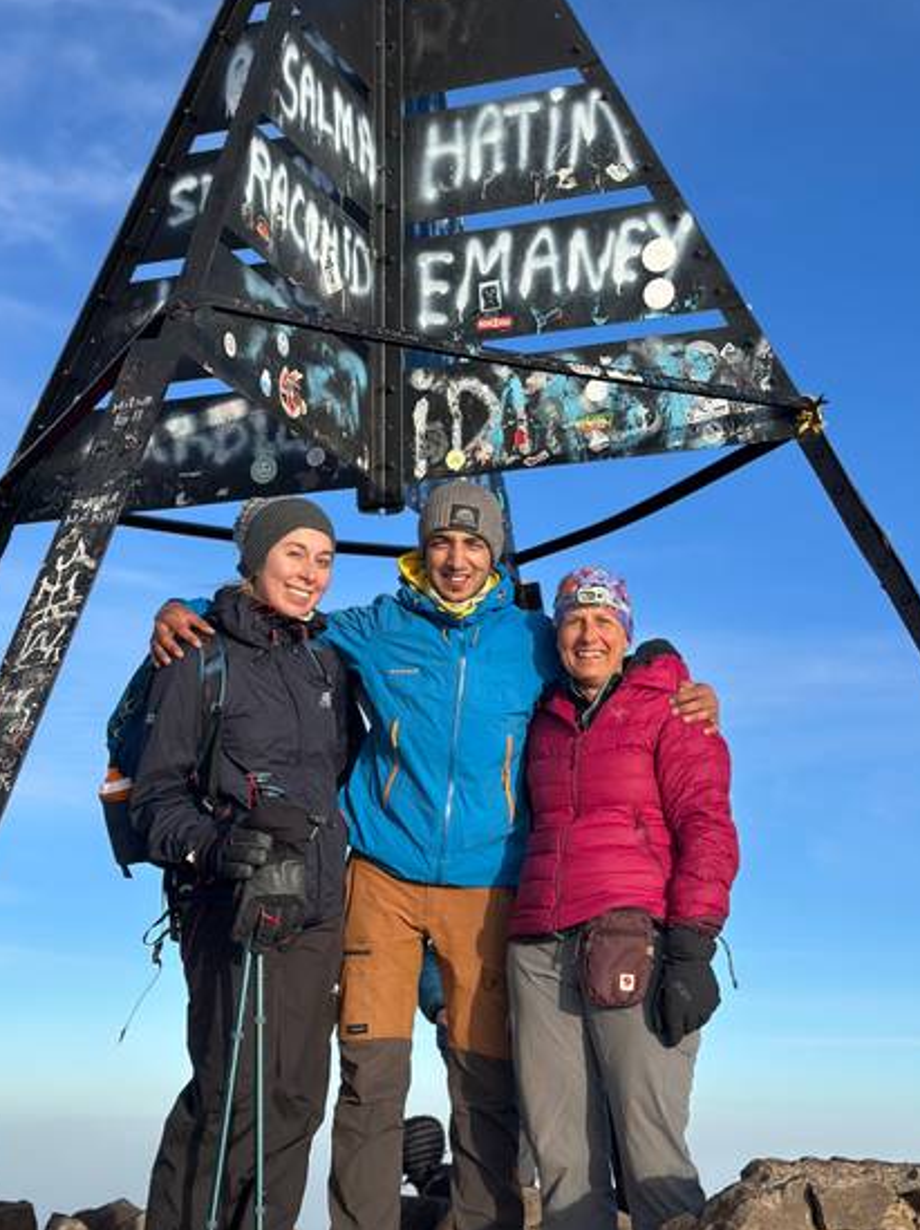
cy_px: 630
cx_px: 484
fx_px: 1987
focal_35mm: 56
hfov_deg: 26.1
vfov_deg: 34.4
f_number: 1.78
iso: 80
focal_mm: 6.86
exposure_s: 1/2160
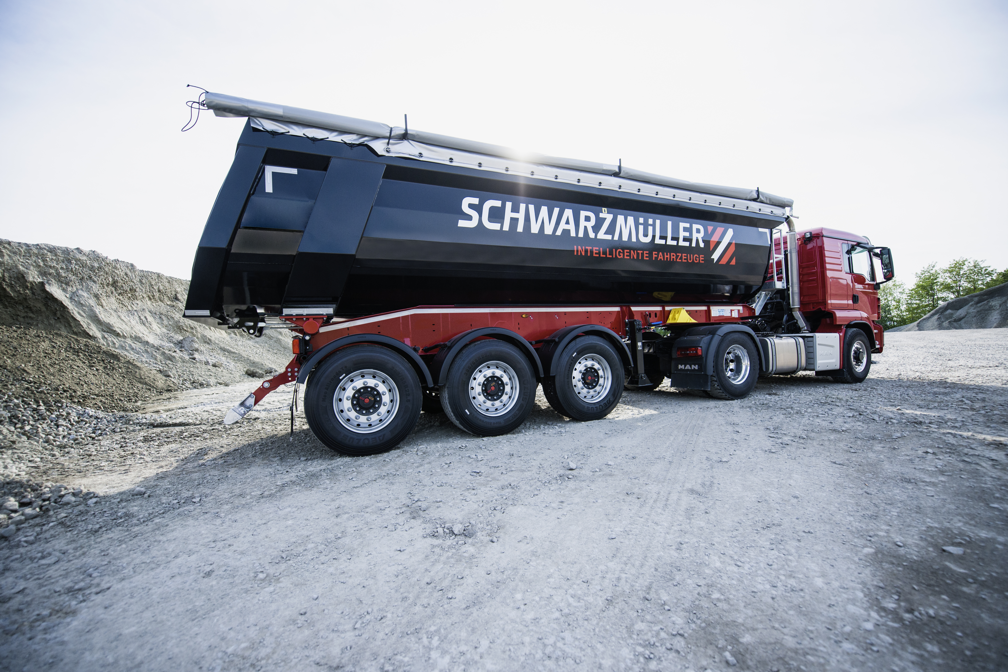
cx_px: 504
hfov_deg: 104.3
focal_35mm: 14
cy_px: 336
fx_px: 392
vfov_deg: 81.2
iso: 200
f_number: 2.8
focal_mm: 14
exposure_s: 1/3200
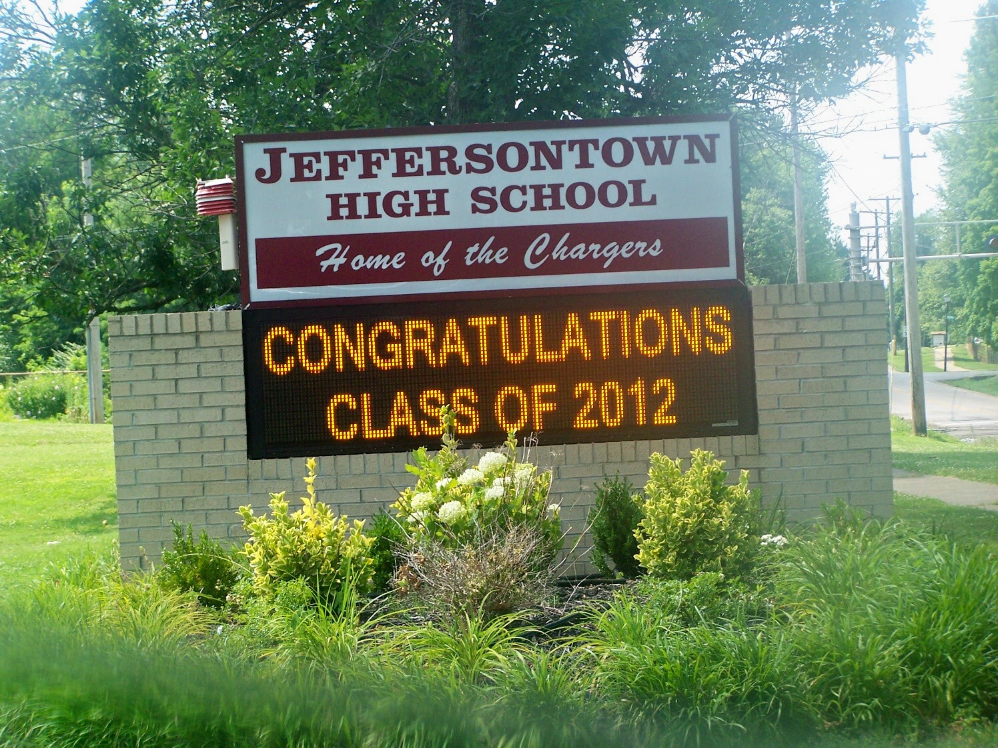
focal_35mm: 105
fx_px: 3027
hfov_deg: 18.7
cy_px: 374
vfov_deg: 14.1
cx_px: 499
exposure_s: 1/400
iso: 80
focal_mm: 17.5
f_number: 3.2
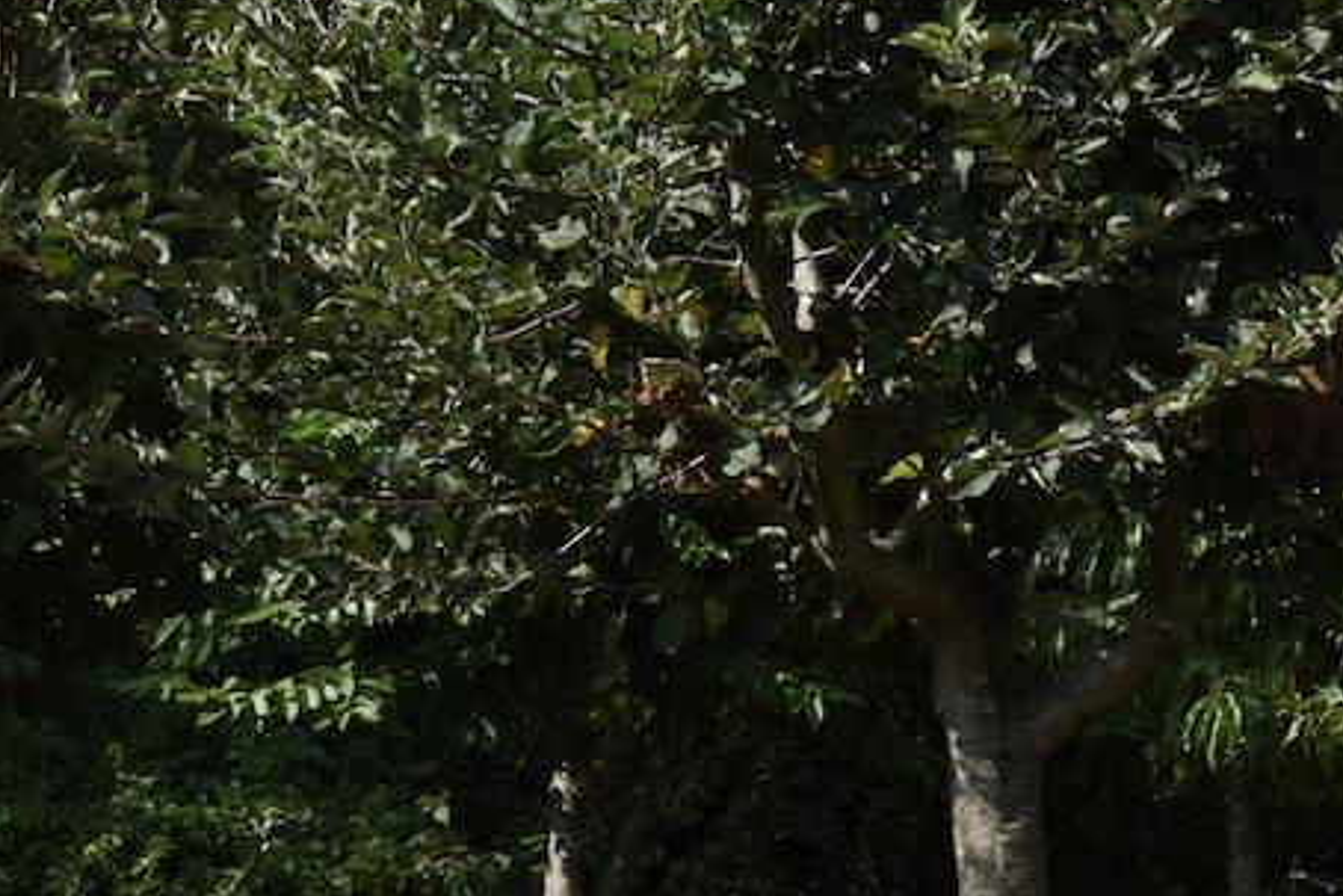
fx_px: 5448
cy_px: 242
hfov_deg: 13.3
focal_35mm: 146
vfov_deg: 9.4
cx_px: 1982
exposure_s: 1/125
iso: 100
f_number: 8
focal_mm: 46
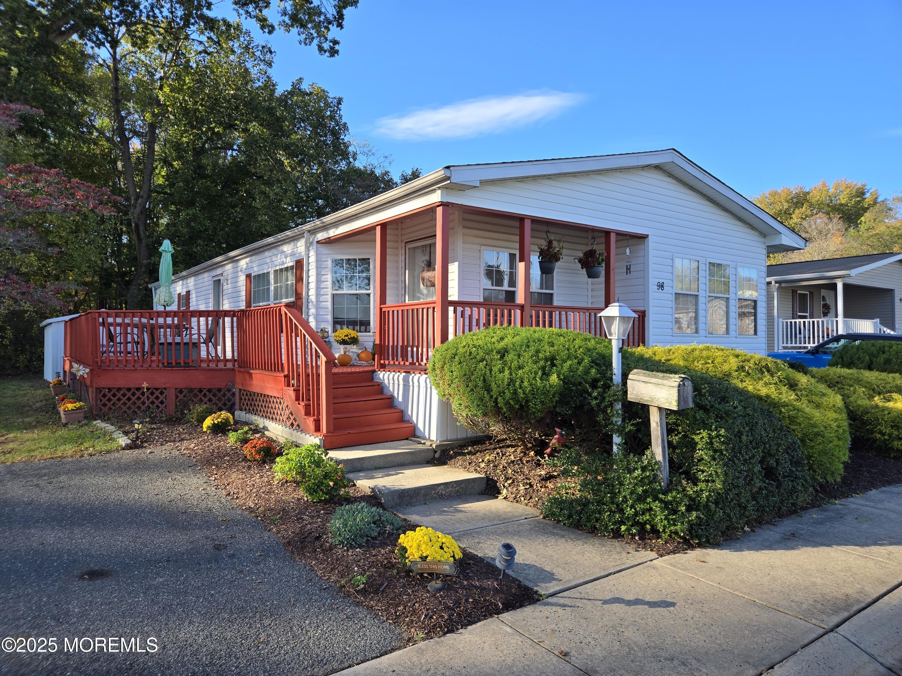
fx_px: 599
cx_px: 451
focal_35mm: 23
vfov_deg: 58.9
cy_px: 338
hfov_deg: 73.9
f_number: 1.8
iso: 25
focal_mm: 5.4
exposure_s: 1/556
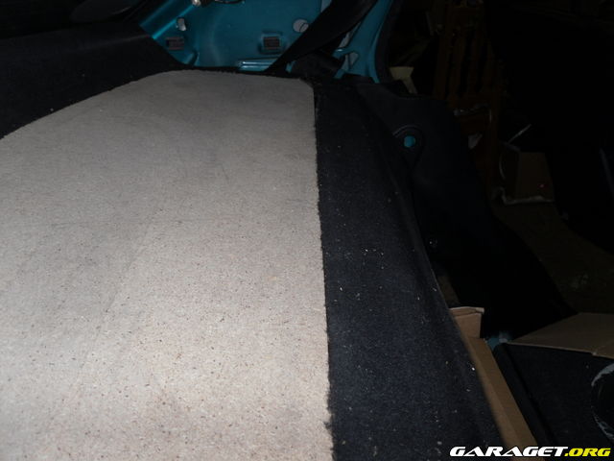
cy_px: 230
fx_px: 621
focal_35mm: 35
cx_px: 307
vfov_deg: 40.7
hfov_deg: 52.6
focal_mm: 6.3
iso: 80
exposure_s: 1/45
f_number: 3.5
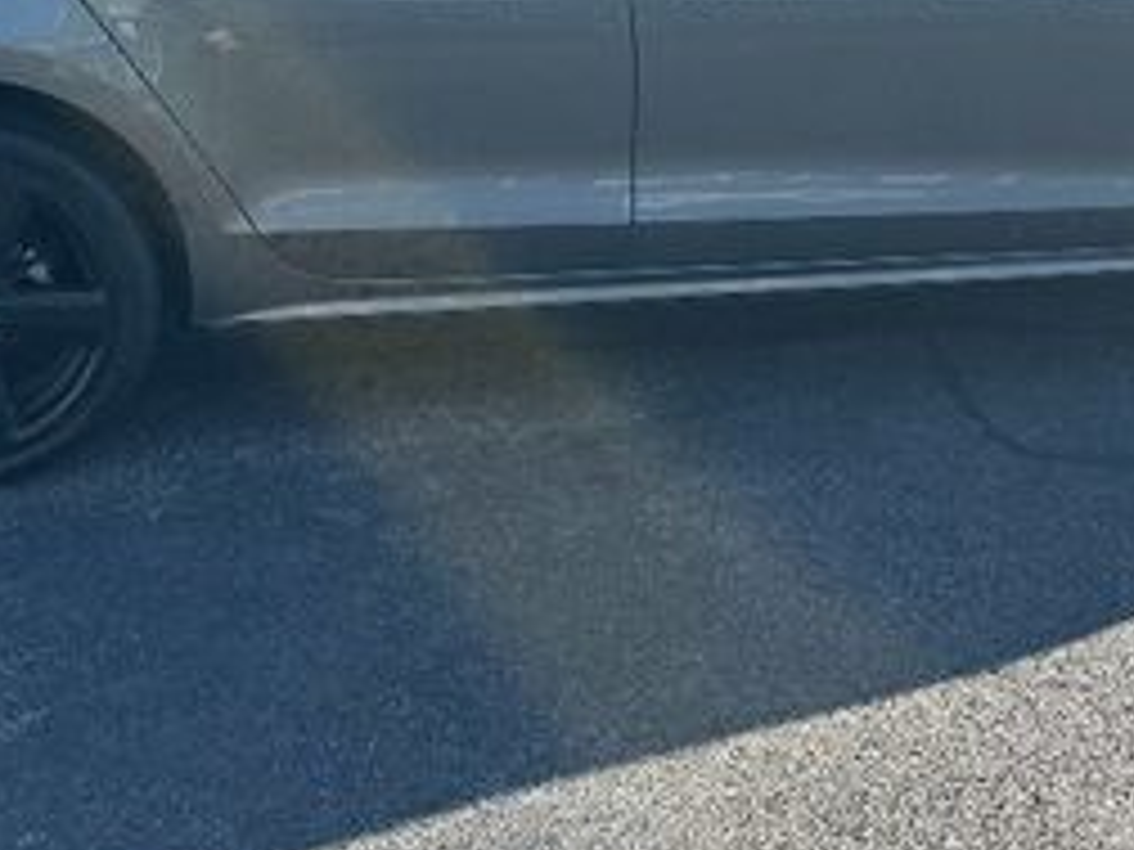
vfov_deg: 23.3
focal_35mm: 61
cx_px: 522
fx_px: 1998
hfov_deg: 31.7
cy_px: 58
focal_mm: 6.86
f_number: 1.78
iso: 80
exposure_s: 1/2070
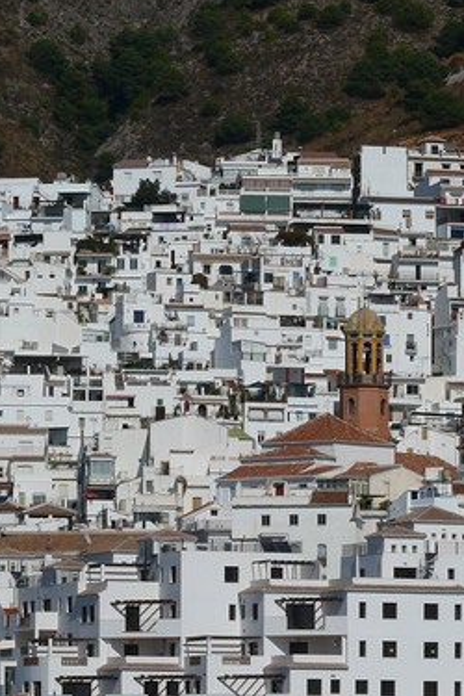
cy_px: 445
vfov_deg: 7.8
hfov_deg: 5.2
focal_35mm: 264
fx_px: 5104
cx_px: 301
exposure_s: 1/400
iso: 100
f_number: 7.1
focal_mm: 26.9
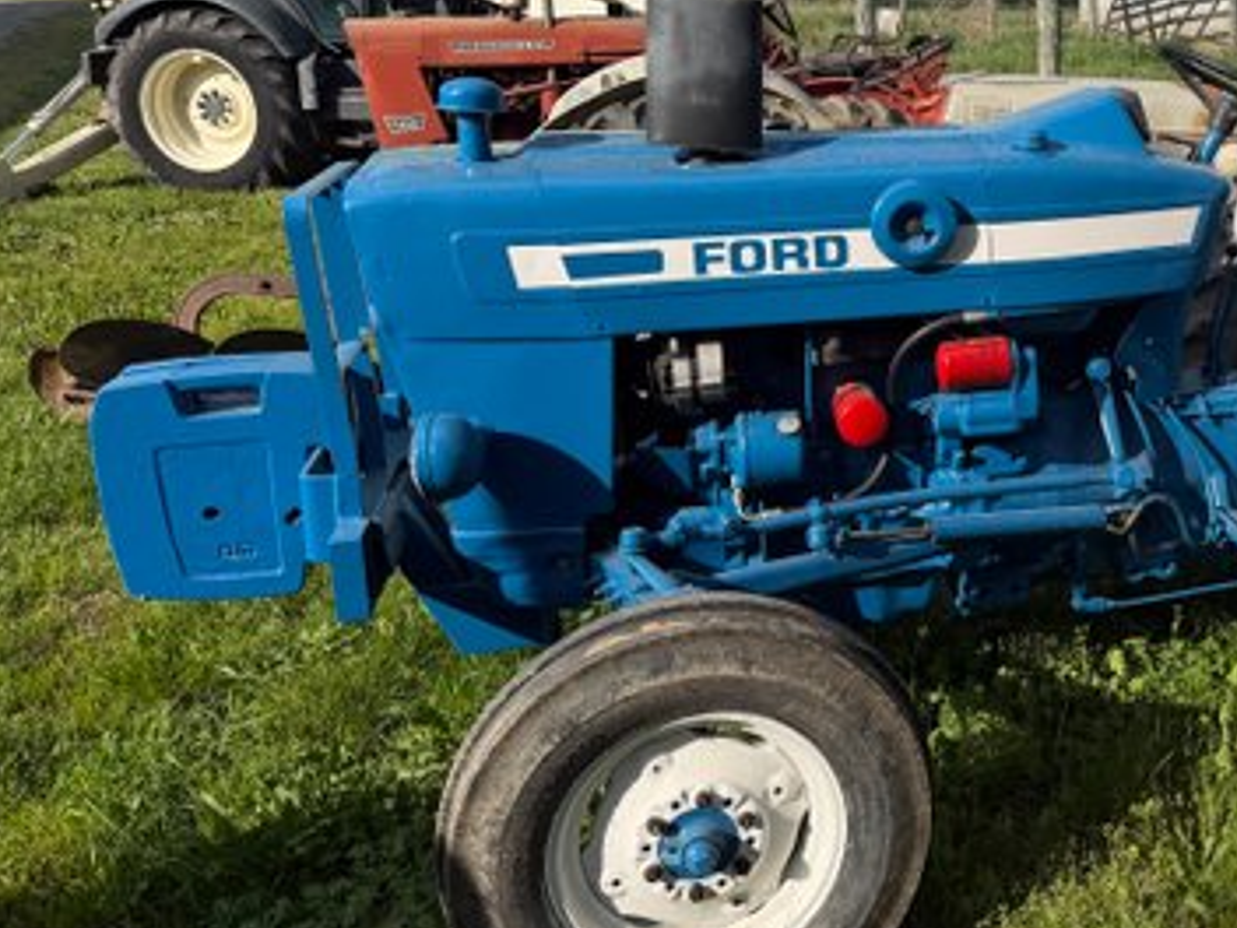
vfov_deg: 33.3
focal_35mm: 43
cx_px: 1070
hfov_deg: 41.1
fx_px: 1537
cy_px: 297
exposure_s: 1/4405
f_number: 1.78
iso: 80
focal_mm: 6.76
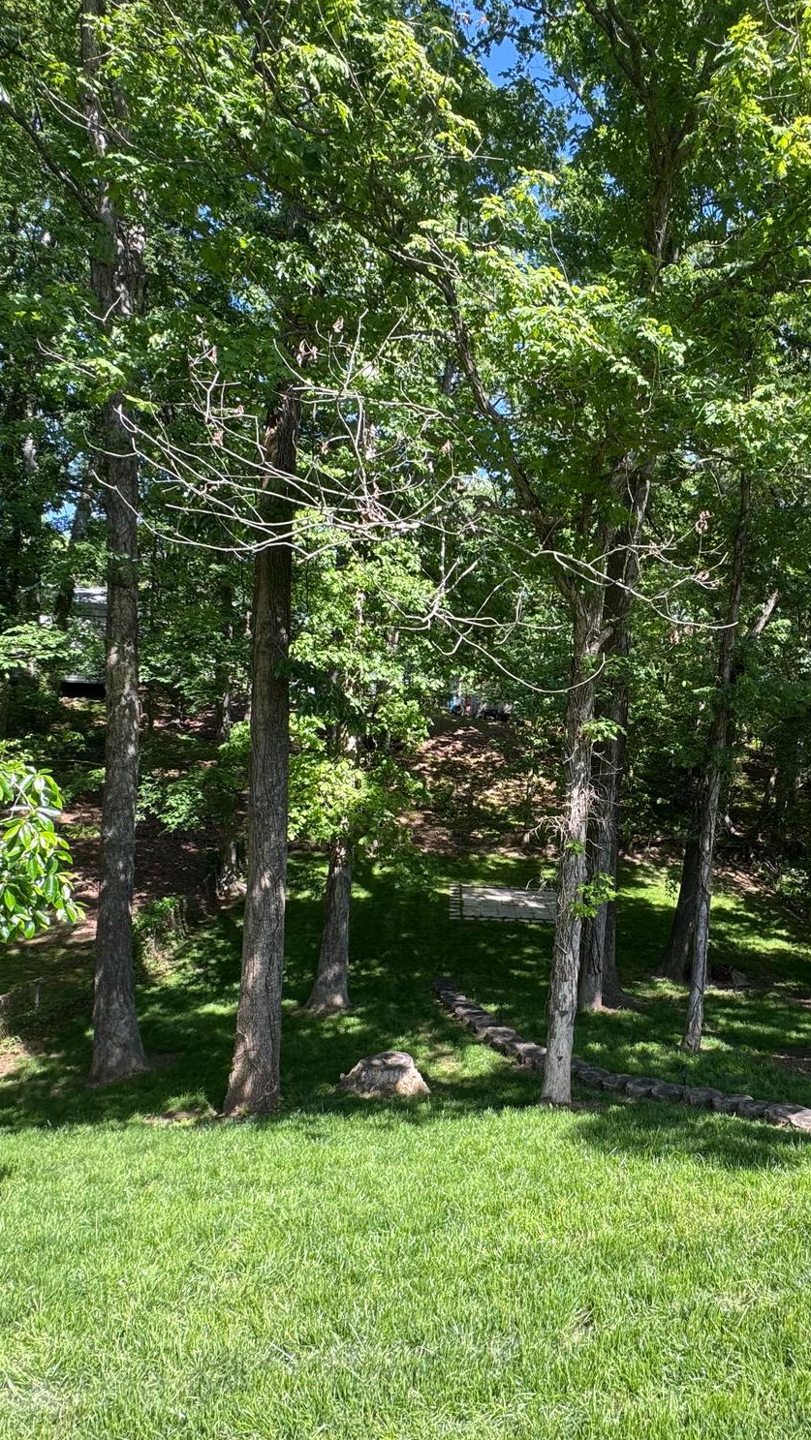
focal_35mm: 21
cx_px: 617
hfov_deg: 51.1
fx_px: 802
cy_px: 723
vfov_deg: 83.8
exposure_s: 1/144
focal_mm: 2.22
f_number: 2.2
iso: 40
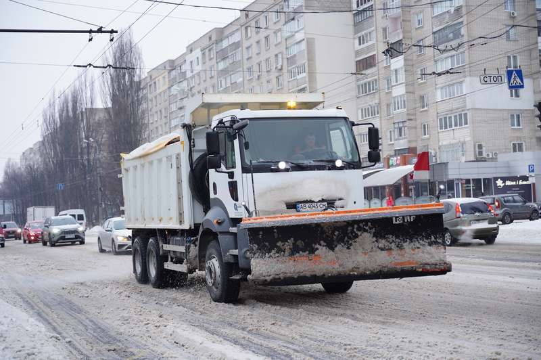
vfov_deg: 24.6
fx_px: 826
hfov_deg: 36.3
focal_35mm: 55
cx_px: 270
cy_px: 180
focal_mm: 55
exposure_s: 1/500
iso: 800
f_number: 3.2
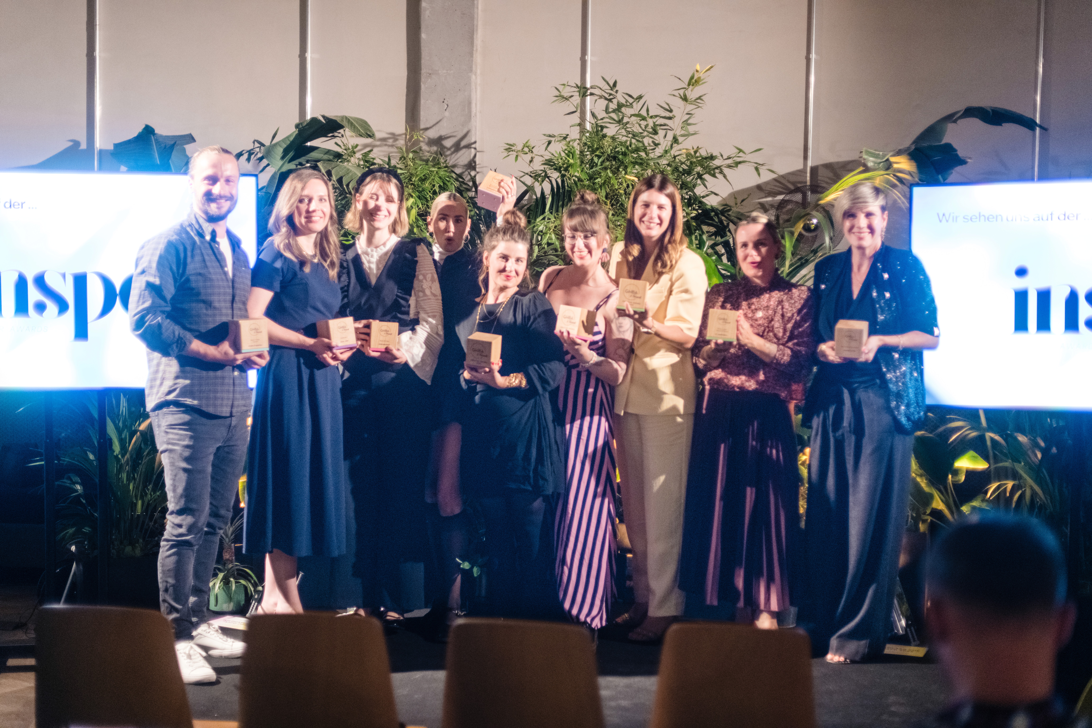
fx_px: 1517
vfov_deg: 27.0
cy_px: 364
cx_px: 546
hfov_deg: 39.6
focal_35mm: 50
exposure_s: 1/250
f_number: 2
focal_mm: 50
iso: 2200
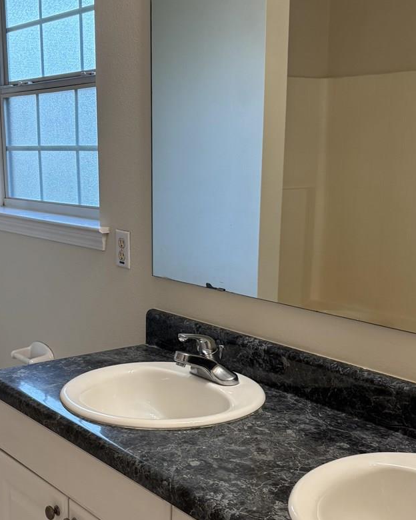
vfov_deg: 37.1
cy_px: 330
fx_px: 769
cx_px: 145
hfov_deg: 30.1
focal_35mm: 50
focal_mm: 5.96
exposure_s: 1/60
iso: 100
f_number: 1.6
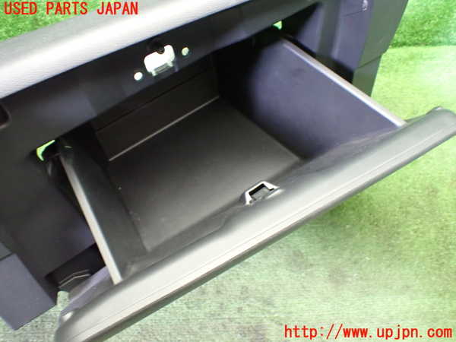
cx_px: 228
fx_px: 395
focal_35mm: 30
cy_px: 171
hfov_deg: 60.0
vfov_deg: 46.8
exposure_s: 1/30
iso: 800
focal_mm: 5.4
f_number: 2.3
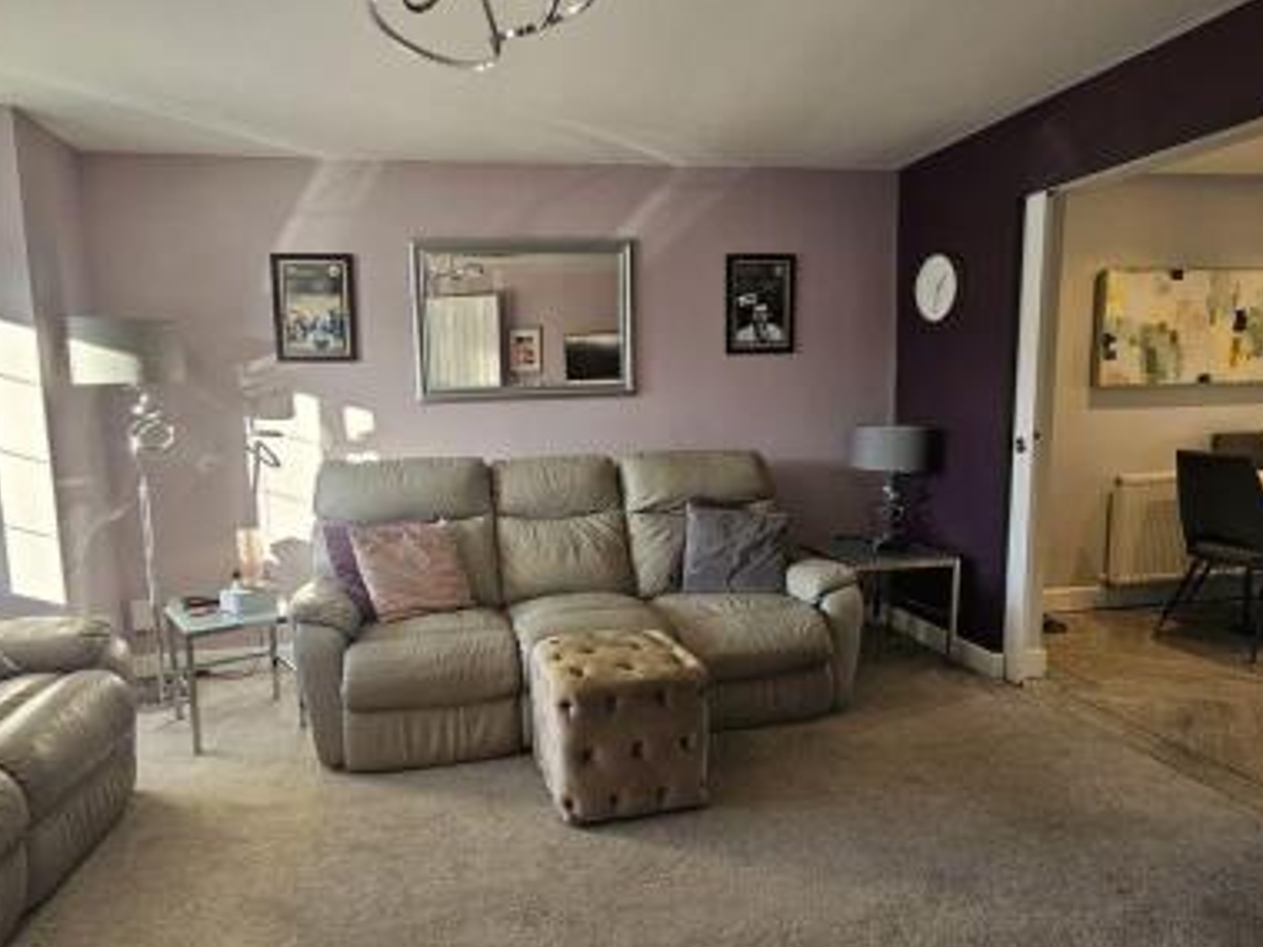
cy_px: 502
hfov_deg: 81.6
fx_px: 729
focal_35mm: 20
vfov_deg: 65.9
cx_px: 575
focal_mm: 2.2
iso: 64
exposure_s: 1/50
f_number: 2.2
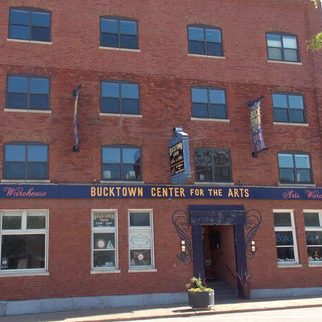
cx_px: 142
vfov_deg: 36.7
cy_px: 133
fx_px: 484
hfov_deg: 36.7
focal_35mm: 46
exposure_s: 1/250
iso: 80
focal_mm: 5.3
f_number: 3.3
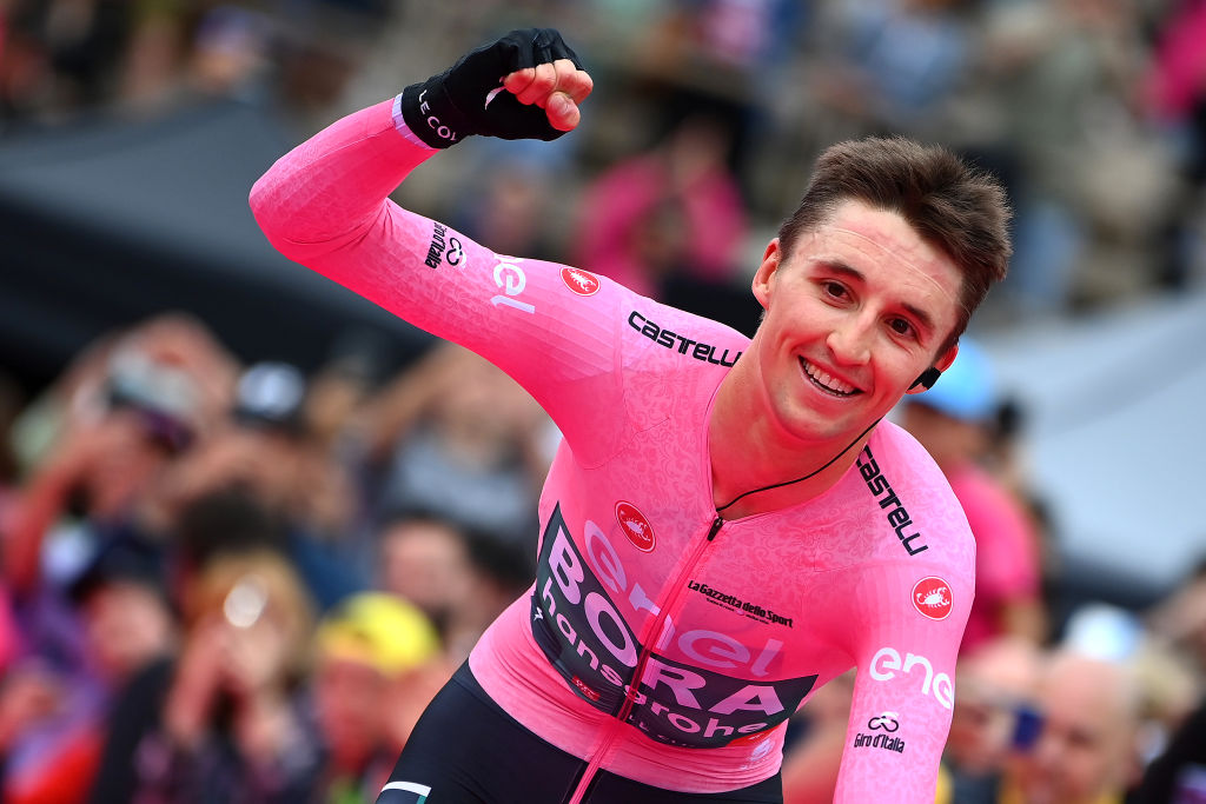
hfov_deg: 10.3
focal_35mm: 200
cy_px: 402
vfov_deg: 6.9
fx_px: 6700
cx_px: 603
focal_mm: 200
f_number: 3.2
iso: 500
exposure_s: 1/2500
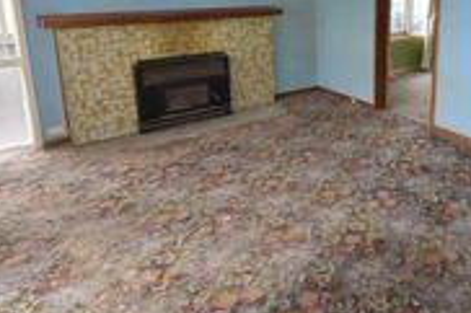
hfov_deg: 55.8
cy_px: 66
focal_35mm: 31
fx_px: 405
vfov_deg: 40.6
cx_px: 380
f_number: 5
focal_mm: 8
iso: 800
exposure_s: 1/100
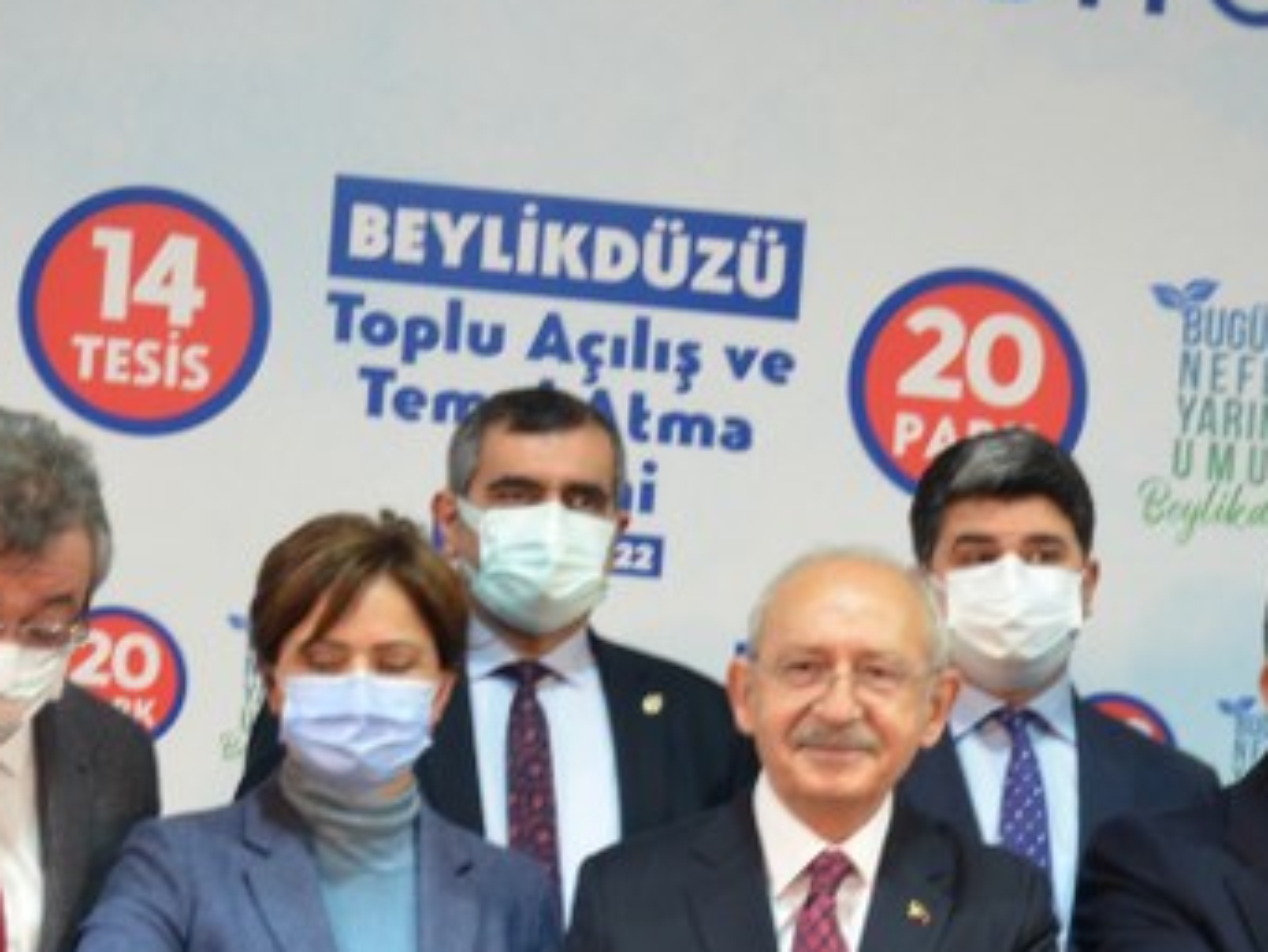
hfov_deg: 18.2
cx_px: 718
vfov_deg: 13.6
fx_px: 3957
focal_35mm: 108
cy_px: 900
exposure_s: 1/50
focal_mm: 32
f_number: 4.2
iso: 800
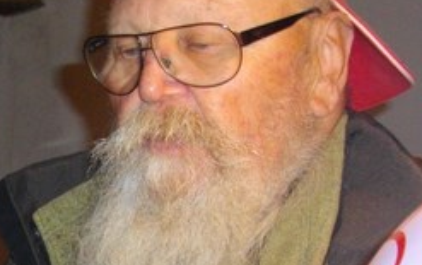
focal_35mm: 107
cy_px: 301
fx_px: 1232
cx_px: -91
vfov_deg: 12.0
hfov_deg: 18.4
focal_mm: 5.7
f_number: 2.9
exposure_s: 1/50
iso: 200
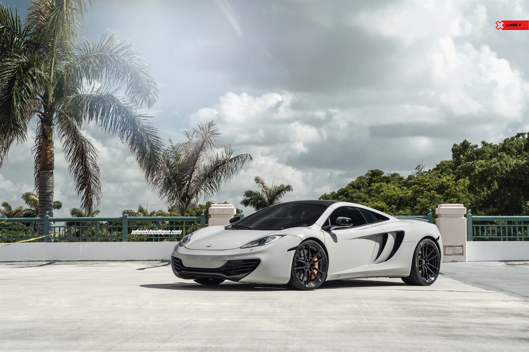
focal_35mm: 70
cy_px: 176
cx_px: 264
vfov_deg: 19.5
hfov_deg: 28.8
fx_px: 1029
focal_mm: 70
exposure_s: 1/200
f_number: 7.1
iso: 200
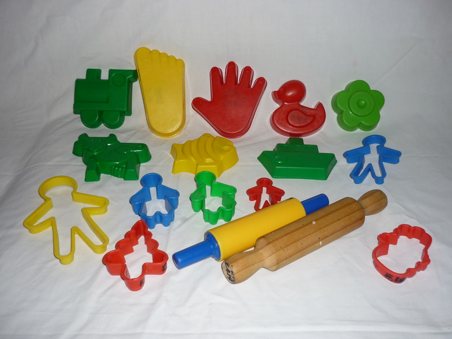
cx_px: 226
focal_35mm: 33
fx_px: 431
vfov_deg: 42.9
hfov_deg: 55.4
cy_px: 170
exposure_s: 1/30
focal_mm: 5.5
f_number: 2.8
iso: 100
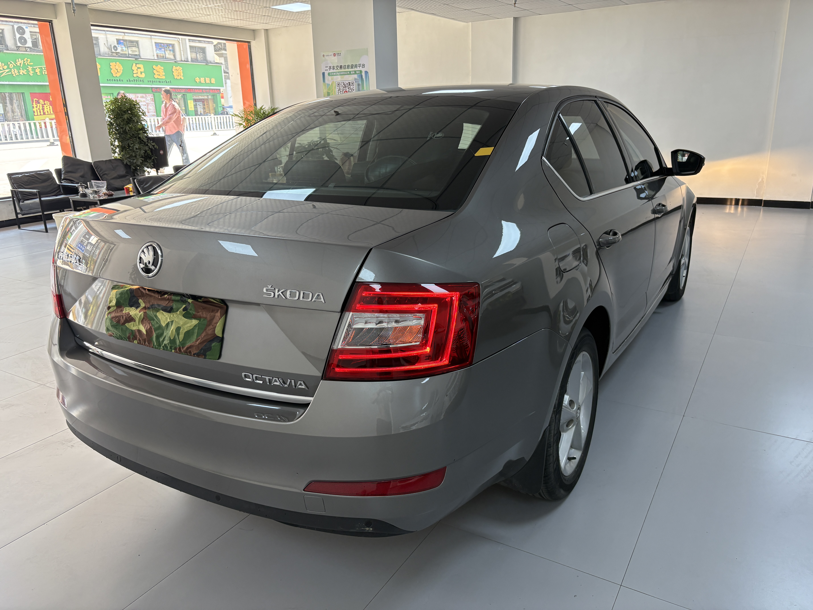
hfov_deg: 67.3
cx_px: 406
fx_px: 611
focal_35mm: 26
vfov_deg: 53.1
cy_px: 305
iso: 80
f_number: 1.6
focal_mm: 5.96
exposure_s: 1/100
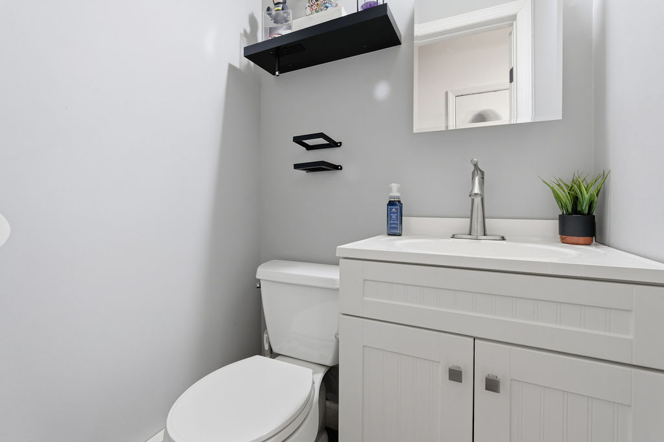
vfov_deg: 73.7
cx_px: 332
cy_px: 221
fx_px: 295
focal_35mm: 16
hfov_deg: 96.8
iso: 100
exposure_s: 1/2.5
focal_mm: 16
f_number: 8
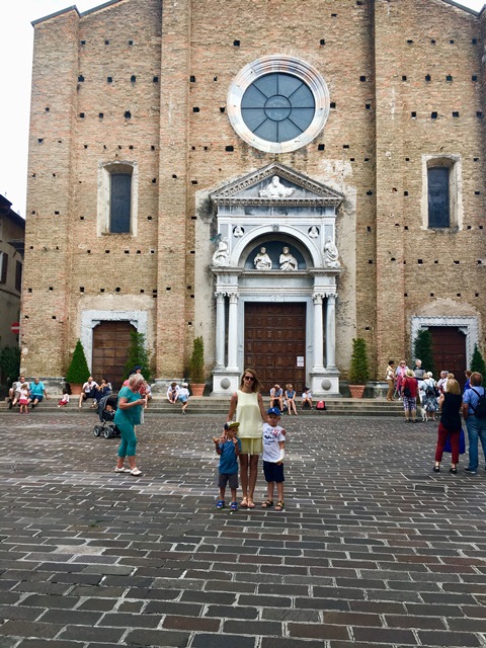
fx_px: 543
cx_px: 243
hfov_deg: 48.2
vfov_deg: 61.7
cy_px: 324
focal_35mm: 29
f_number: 2.2
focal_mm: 4.15
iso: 25
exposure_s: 1/174
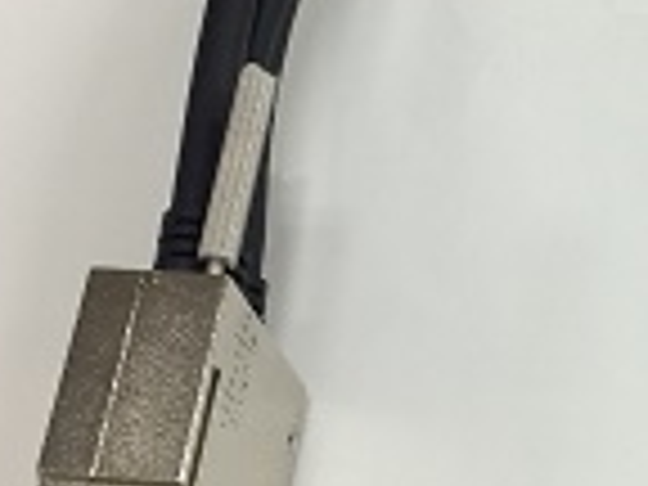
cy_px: 205
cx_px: 698
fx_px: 1891
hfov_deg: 18.7
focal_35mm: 101
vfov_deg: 14.6
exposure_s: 1/33
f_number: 2.2
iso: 40
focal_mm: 4.15
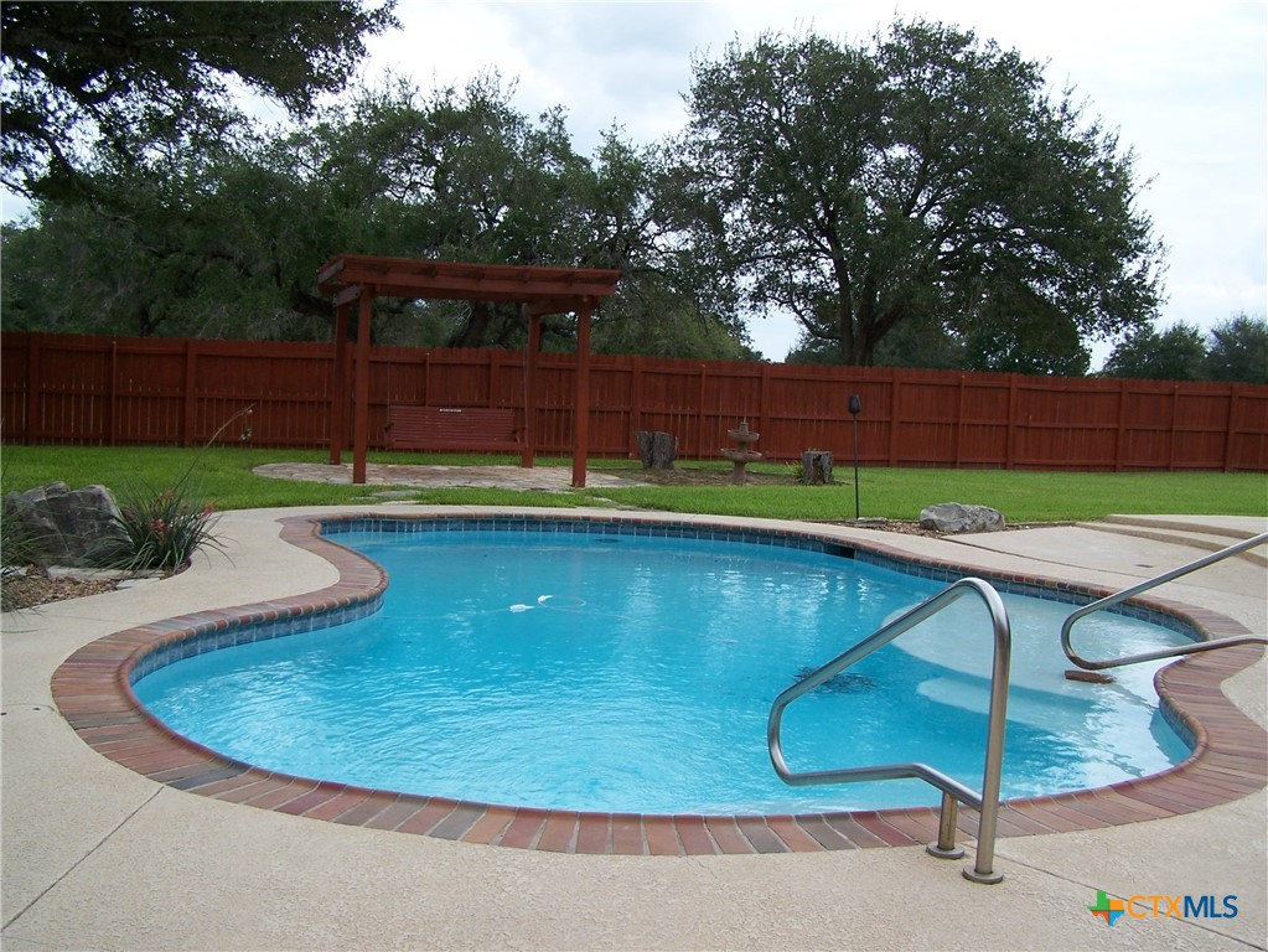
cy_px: 476
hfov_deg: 49.0
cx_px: 634
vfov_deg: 37.7
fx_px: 1392
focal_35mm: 38
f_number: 4
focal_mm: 6.3
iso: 80
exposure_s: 1/800
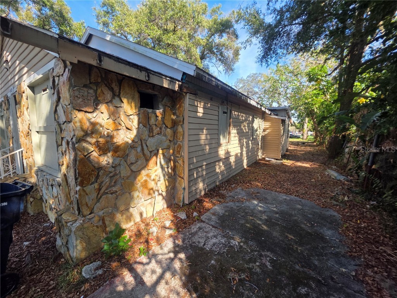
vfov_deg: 89.9
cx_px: 198
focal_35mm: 13
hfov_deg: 106.2
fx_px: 149
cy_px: 149
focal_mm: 2.2
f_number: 1.9
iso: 40
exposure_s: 1/468
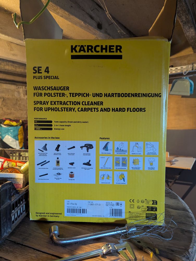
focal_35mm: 24
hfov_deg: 56.9
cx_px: 98
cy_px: 130
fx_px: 181
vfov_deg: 71.5
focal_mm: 6.81
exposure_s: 1/28.3
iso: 790
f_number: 1.85
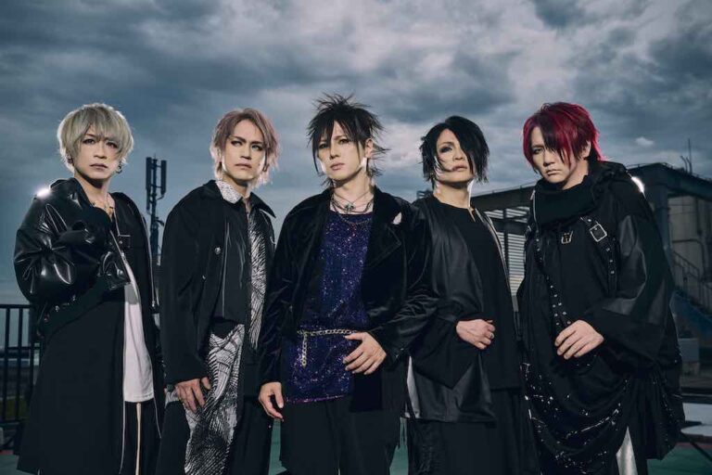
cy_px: 238
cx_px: 356
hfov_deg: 50.7
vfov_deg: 35.1
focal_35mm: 38
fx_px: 751
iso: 125
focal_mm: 38
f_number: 5.6
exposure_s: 1/1250
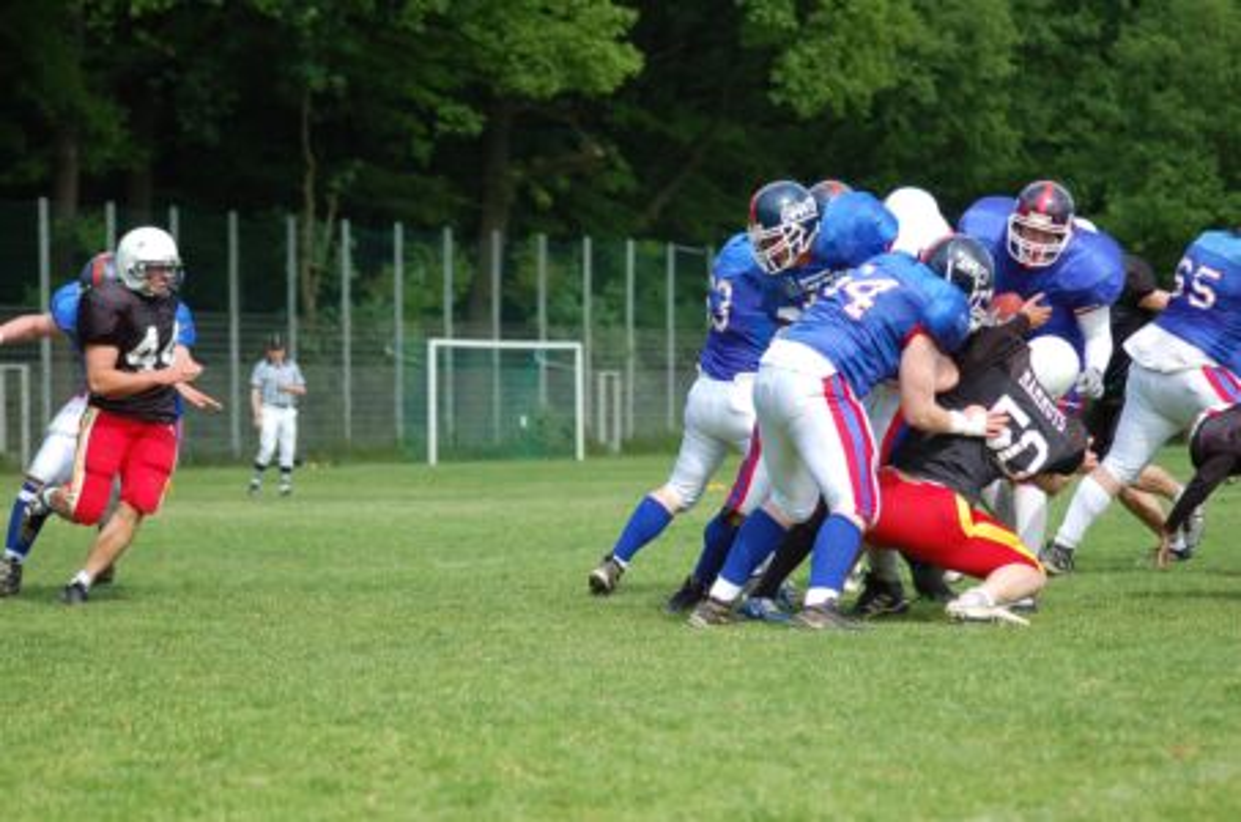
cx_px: 620
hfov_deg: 13.7
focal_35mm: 150
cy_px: 411
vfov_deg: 9.1
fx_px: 5160
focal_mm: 100
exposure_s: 1/1000
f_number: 4.2
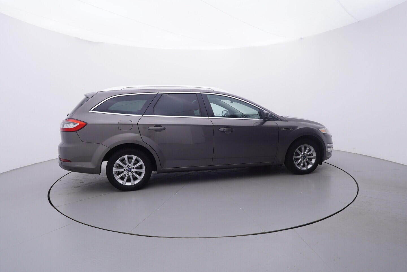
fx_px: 255
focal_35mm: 22
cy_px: 136
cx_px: 204
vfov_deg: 56.2
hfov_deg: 77.3
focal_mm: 15
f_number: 5
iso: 200
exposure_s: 1/80
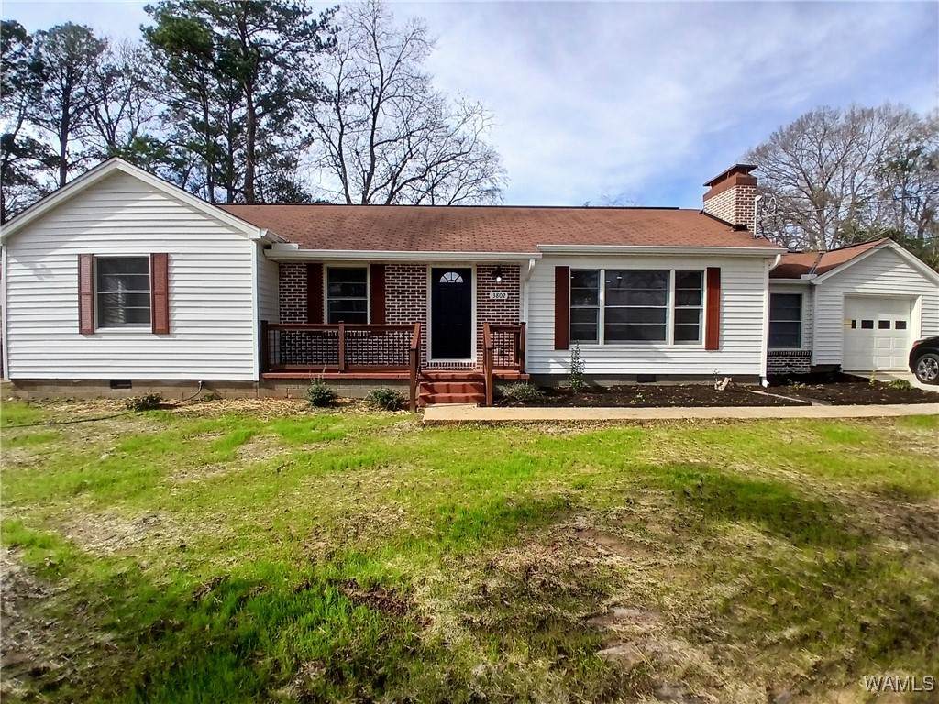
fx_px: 461
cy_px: 352
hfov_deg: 91.0
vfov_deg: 74.7
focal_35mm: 17
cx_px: 470
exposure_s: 1/967
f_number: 2.2
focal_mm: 1.4
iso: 50
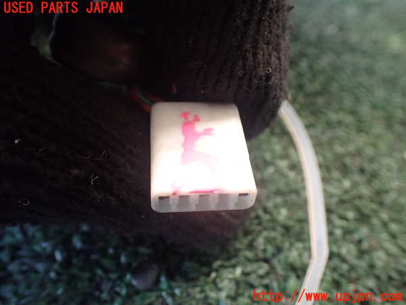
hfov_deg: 60.0
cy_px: 152
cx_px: 203
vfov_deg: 46.8
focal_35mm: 30
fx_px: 352
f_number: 2.3
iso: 800
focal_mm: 5.4
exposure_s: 1/60
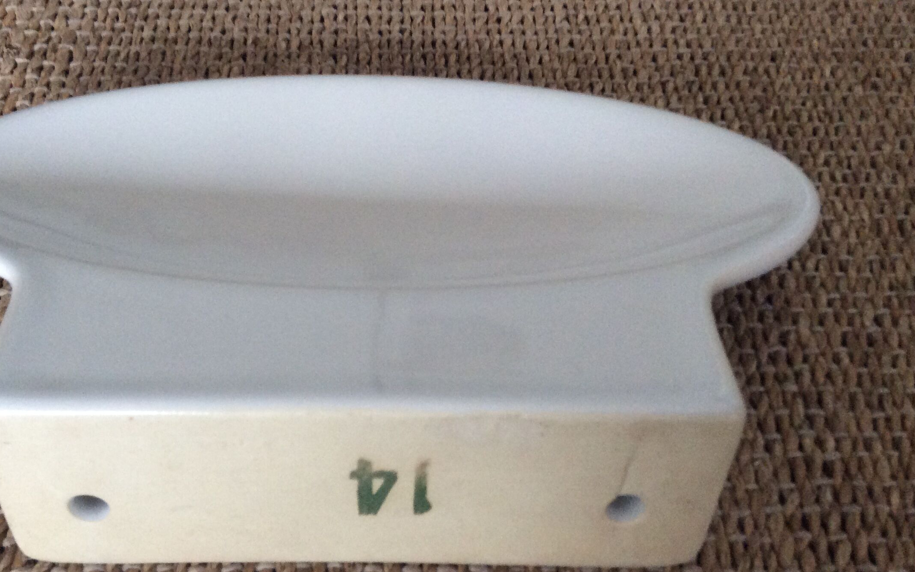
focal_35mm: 41
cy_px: 283
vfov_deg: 31.2
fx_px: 1022
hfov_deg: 48.1
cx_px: 390
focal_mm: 3.3
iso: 160
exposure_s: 1/25
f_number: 2.4
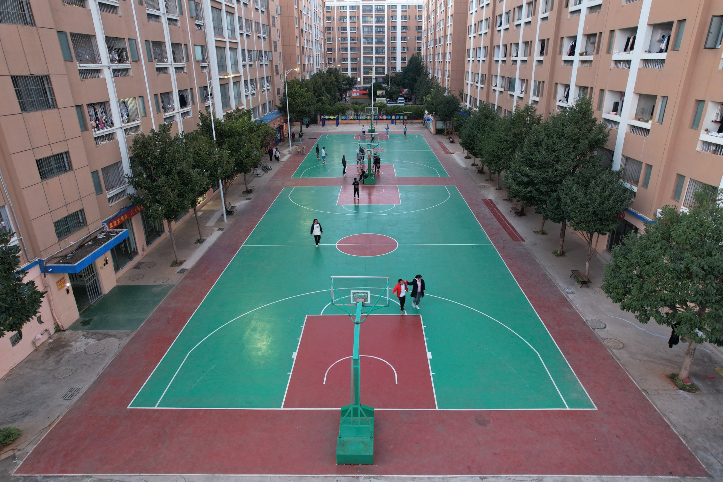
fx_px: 442
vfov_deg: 57.2
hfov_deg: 78.6
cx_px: 362
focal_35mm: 22
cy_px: 241
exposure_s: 1/15
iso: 140
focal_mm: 8.38
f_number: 2.8
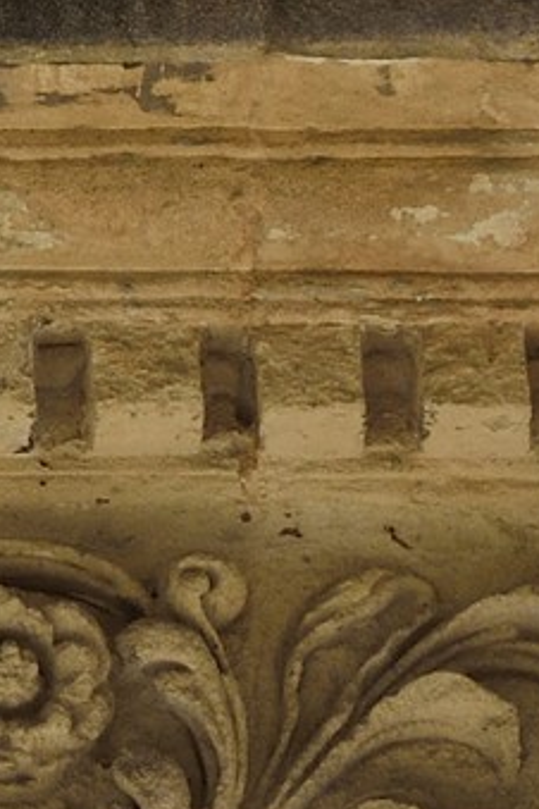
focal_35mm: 326
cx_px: -804
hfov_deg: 4.1
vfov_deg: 6.1
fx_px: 7321
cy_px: -845
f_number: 9
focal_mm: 46
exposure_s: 1/125
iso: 200
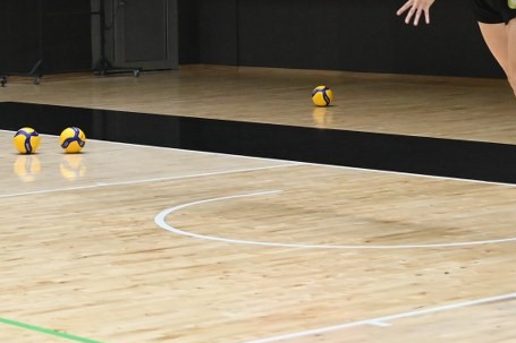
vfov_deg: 10.1
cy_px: -20
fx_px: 1934
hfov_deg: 15.2
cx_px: 236
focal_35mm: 135
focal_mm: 48
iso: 5000
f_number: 4
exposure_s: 1/1000
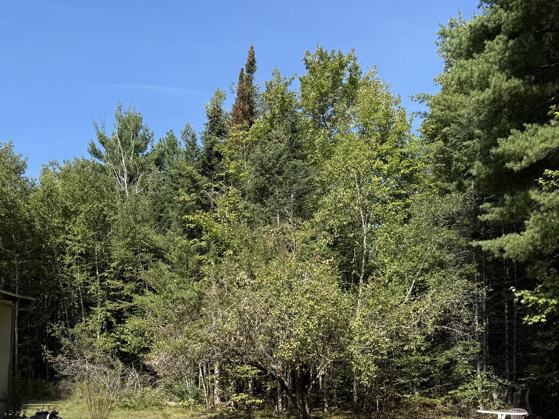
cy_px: 348
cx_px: 228
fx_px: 662
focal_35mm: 41
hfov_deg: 45.6
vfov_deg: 33.9
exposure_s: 1/2611
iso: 80
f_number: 1.78
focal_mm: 6.76
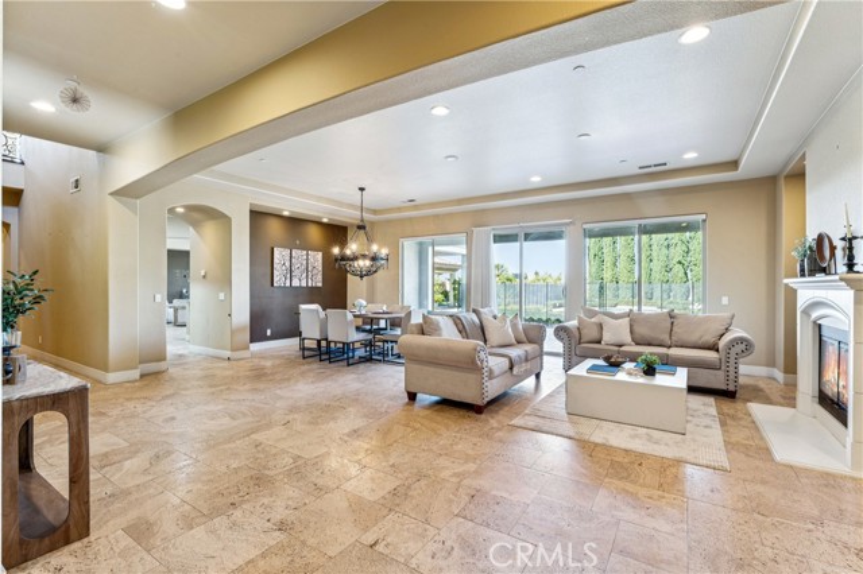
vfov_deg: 73.0
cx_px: 432
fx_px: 388
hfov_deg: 96.1
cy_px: 287
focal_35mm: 16
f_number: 13
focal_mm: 16.2
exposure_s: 1/2
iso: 100
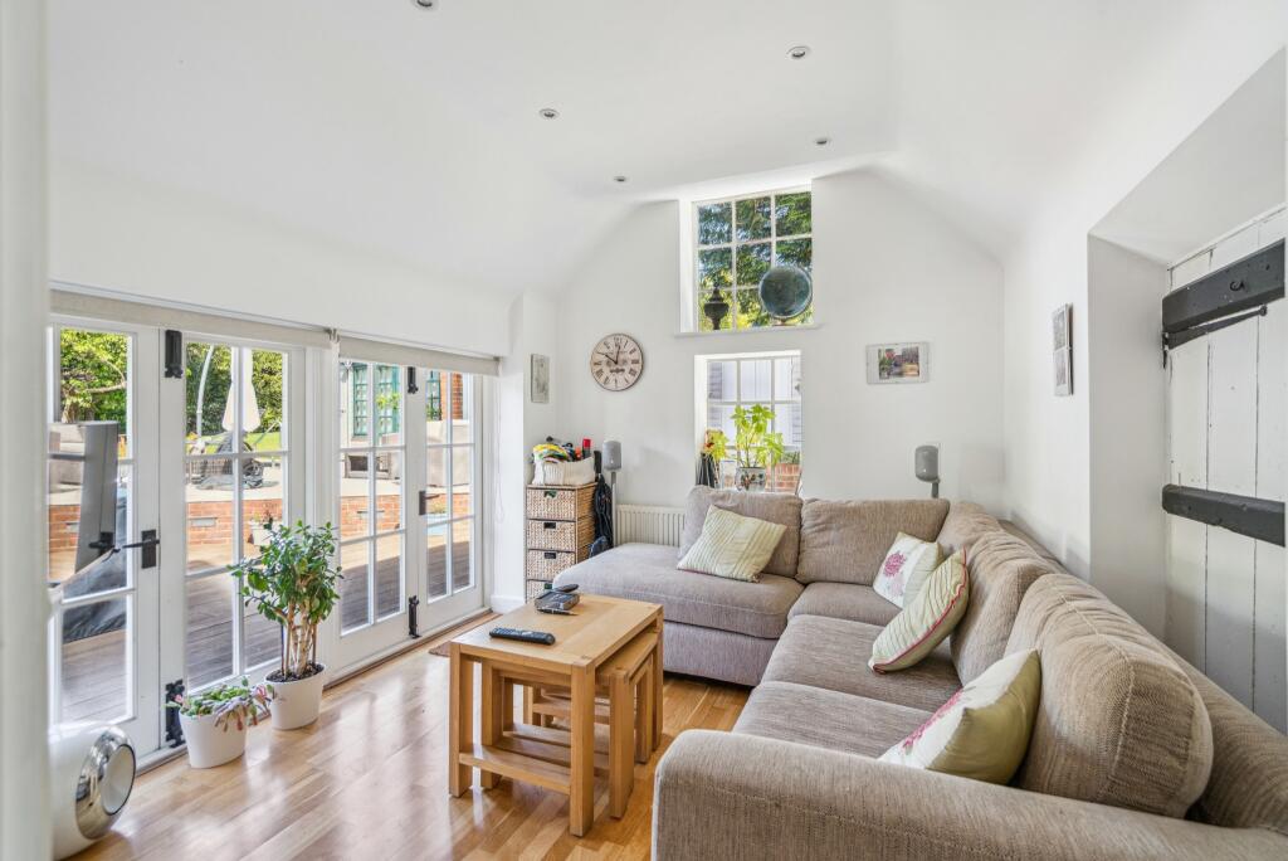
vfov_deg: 73.8
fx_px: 573
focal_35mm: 16
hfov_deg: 96.7
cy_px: 430
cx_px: 644
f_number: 5
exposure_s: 1/80
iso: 640
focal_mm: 16
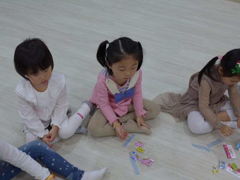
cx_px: 120
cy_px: 90
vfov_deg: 38.7
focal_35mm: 37
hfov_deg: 50.1
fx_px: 257
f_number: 1.7
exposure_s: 1/80
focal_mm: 7.3
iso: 80
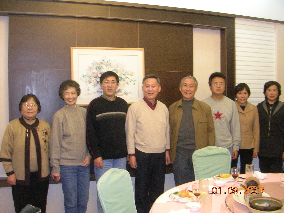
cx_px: 142
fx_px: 312
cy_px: 106
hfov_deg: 49.0
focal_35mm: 38
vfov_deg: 37.7
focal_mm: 5.8
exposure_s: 1/19.6
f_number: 2.8
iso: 200
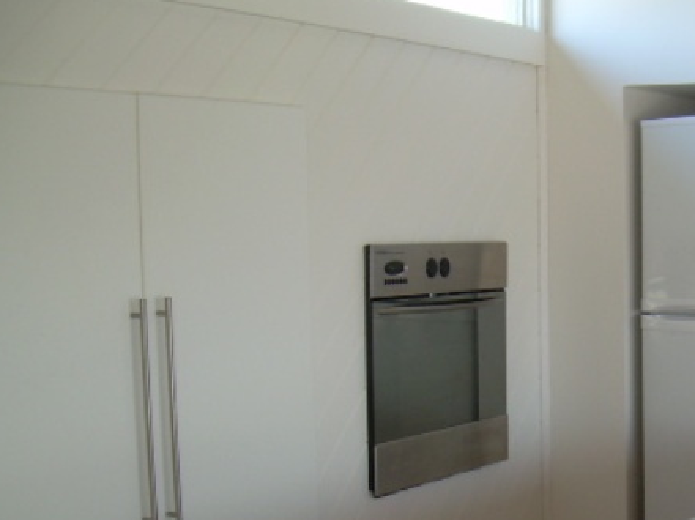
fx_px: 1384
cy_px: 386
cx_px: 597
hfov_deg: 27.4
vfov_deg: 21.1
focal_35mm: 69
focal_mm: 6.3
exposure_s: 1/42.4
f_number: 2.8
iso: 50
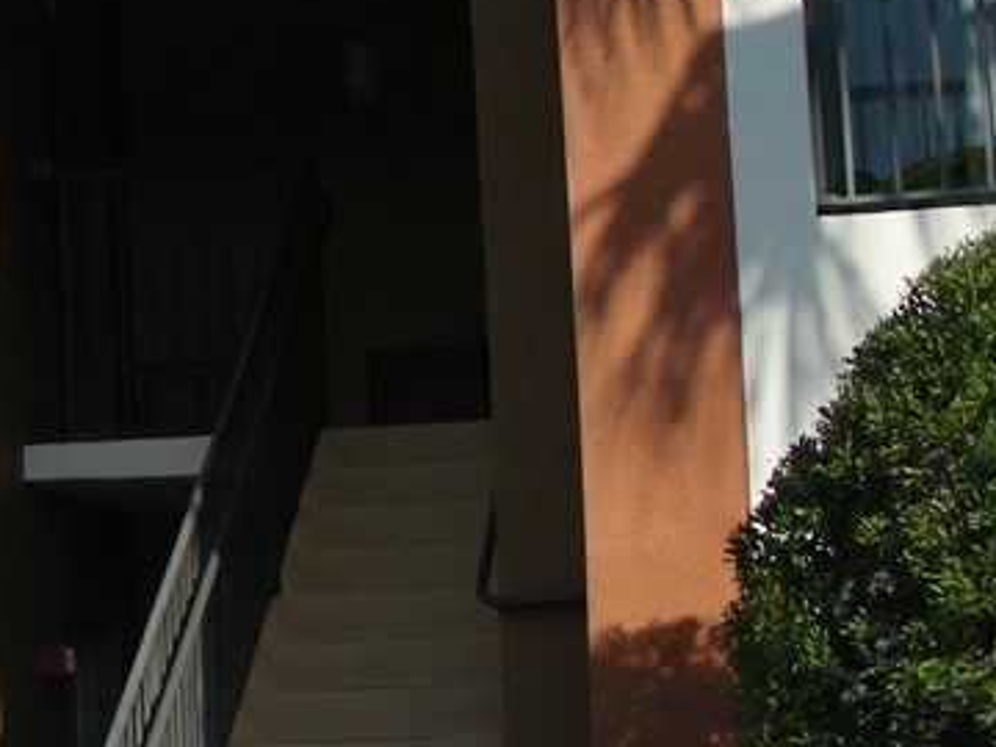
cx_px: -188
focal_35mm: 108
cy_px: 490
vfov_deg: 13.7
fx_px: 3107
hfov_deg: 17.4
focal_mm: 6.3
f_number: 4
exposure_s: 1/653
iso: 70
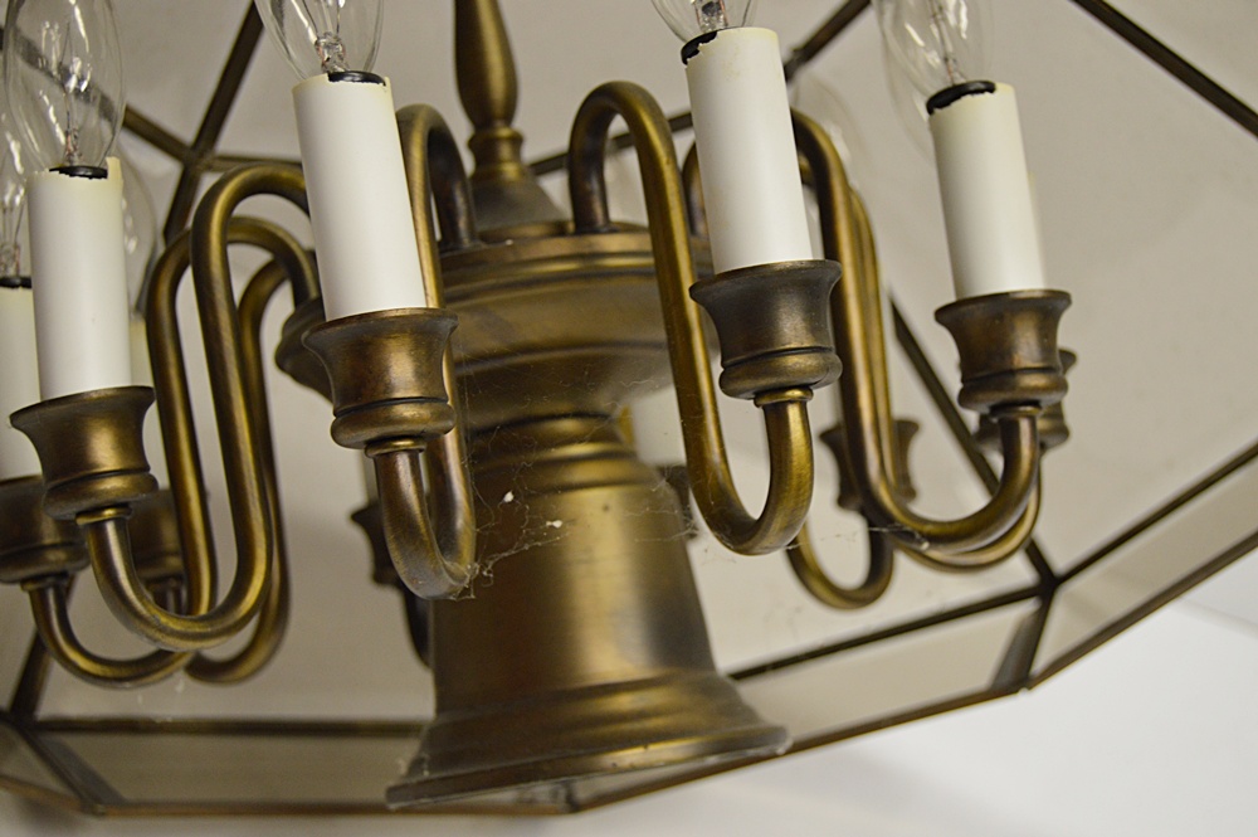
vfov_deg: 21.5
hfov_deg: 31.9
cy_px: 418
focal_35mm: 63
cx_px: 629
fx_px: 2200
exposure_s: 1/60
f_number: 5
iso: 800
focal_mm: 42
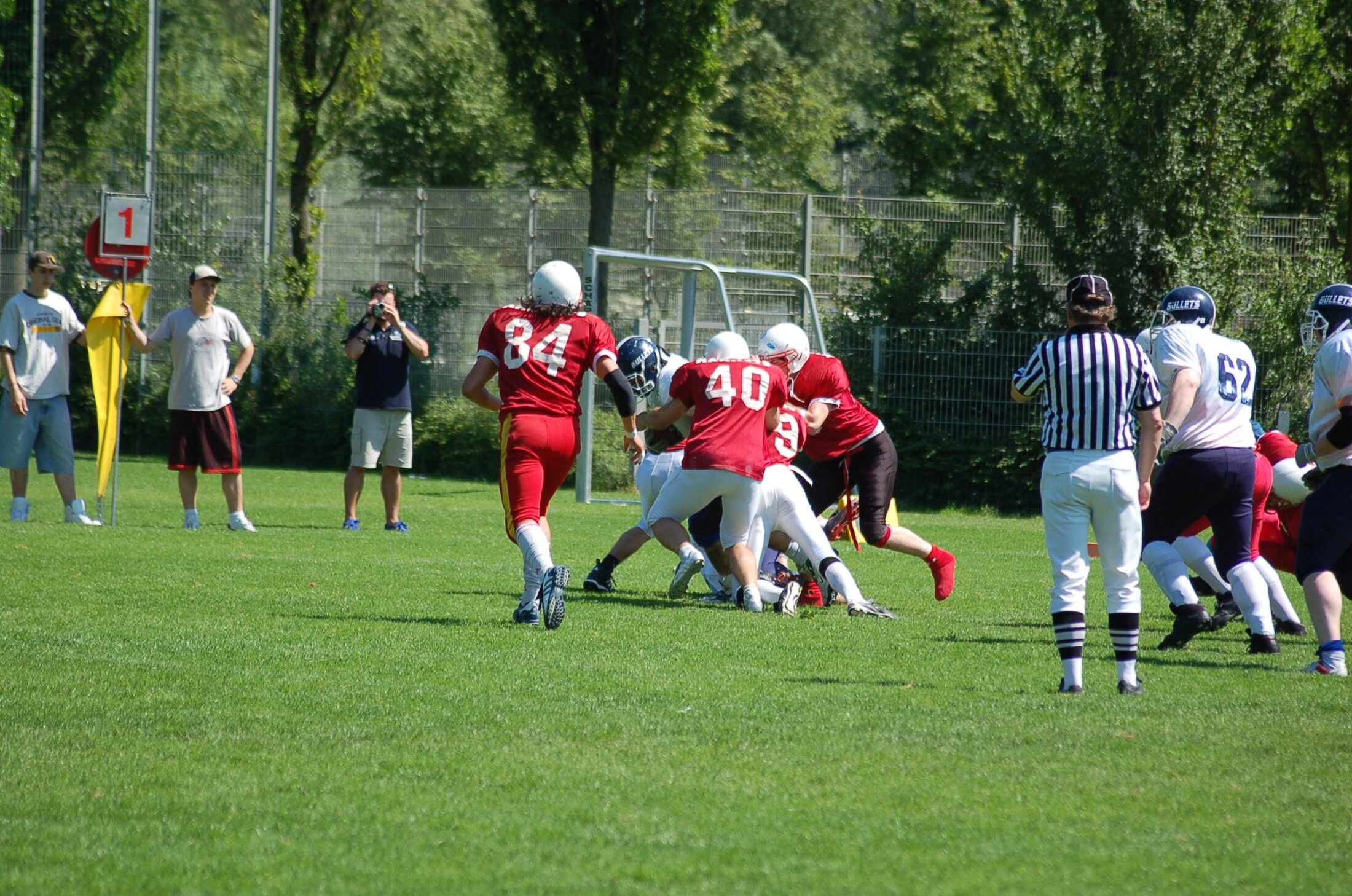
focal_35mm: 225
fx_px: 8434
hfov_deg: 9.2
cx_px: 676
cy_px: 448
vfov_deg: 6.1
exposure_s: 1/1000
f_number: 4.5
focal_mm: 150
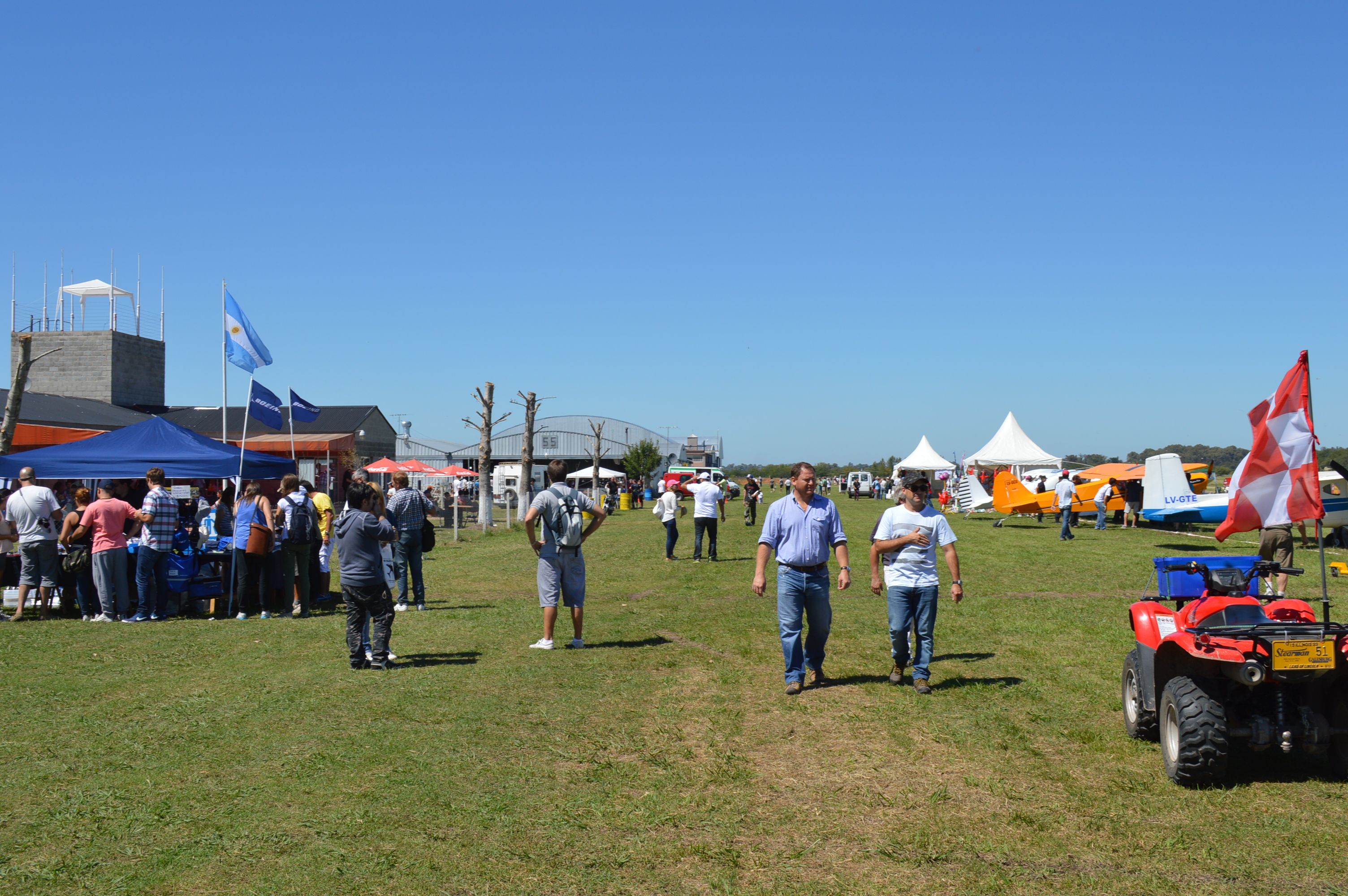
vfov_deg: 36.8
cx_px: 674
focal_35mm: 36
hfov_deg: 53.2
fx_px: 1347
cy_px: 448
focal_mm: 24
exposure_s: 1/250
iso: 100
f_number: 8
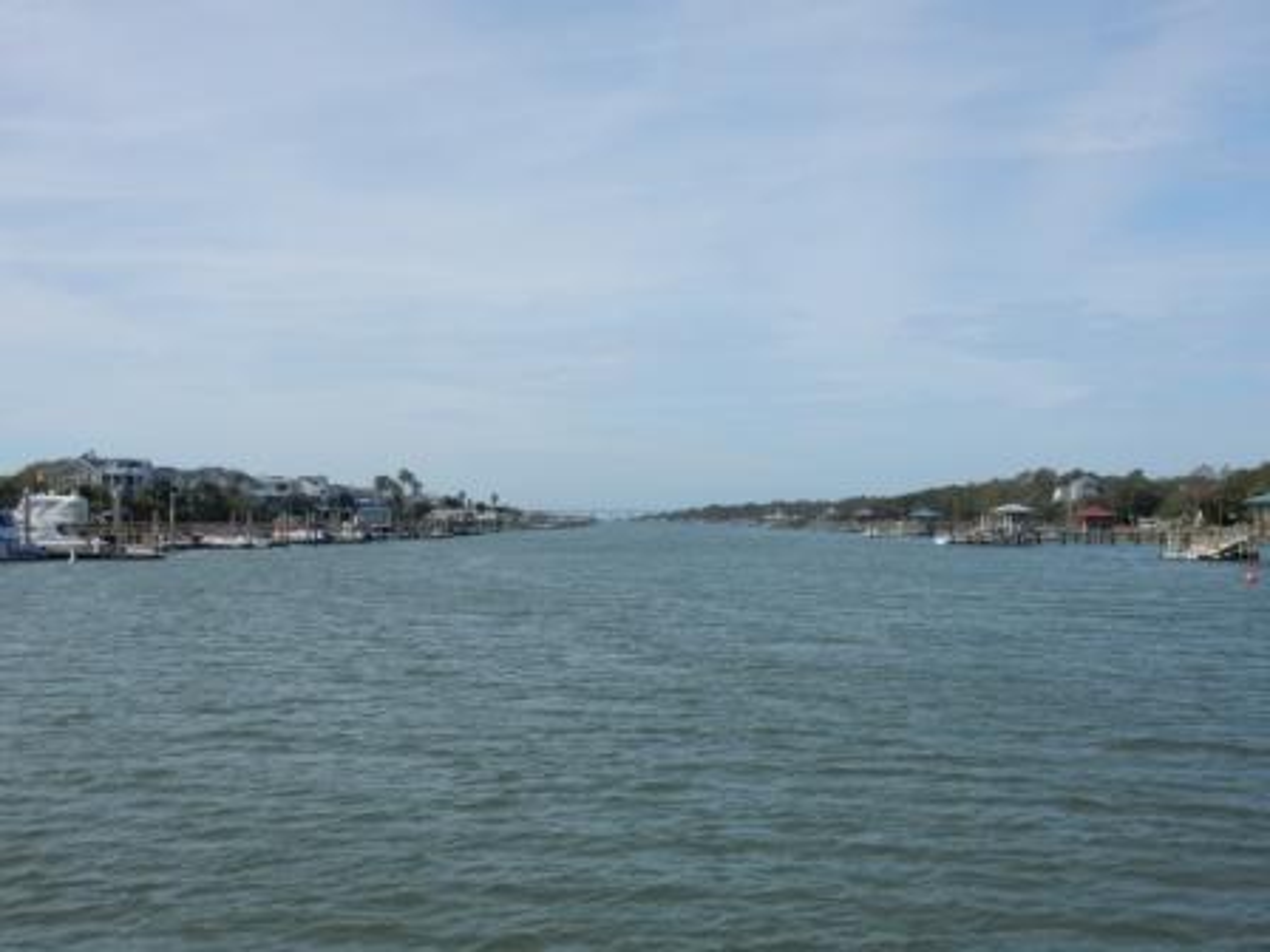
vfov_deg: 33.6
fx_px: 1578
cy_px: 476
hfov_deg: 43.9
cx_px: 635
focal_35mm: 43
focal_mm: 7.6
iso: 125
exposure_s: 1/1600
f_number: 4.2
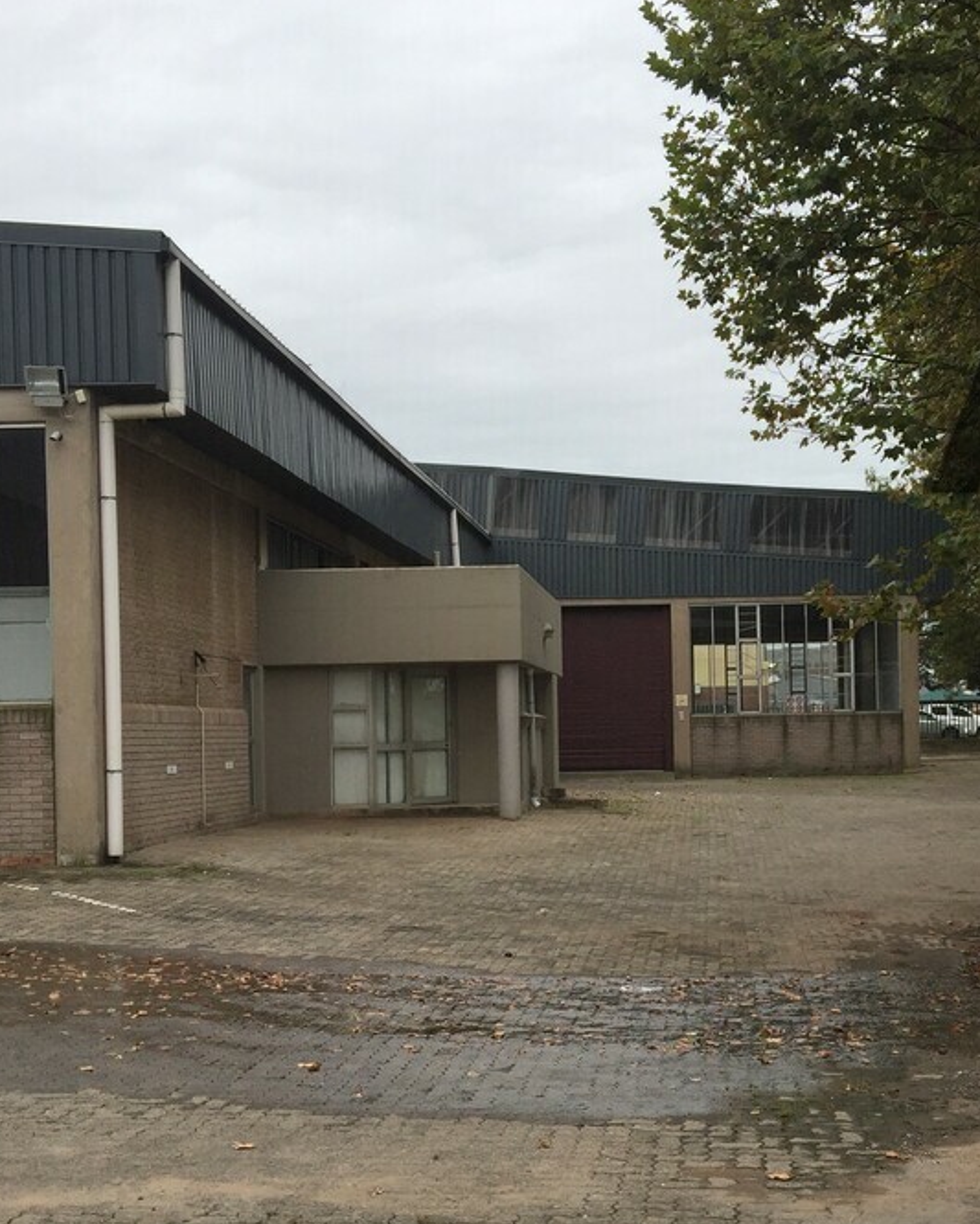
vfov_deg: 36.5
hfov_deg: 29.4
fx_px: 1849
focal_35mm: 51
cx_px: 678
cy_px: 748
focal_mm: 4.15
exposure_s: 1/1014
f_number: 2.2
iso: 32
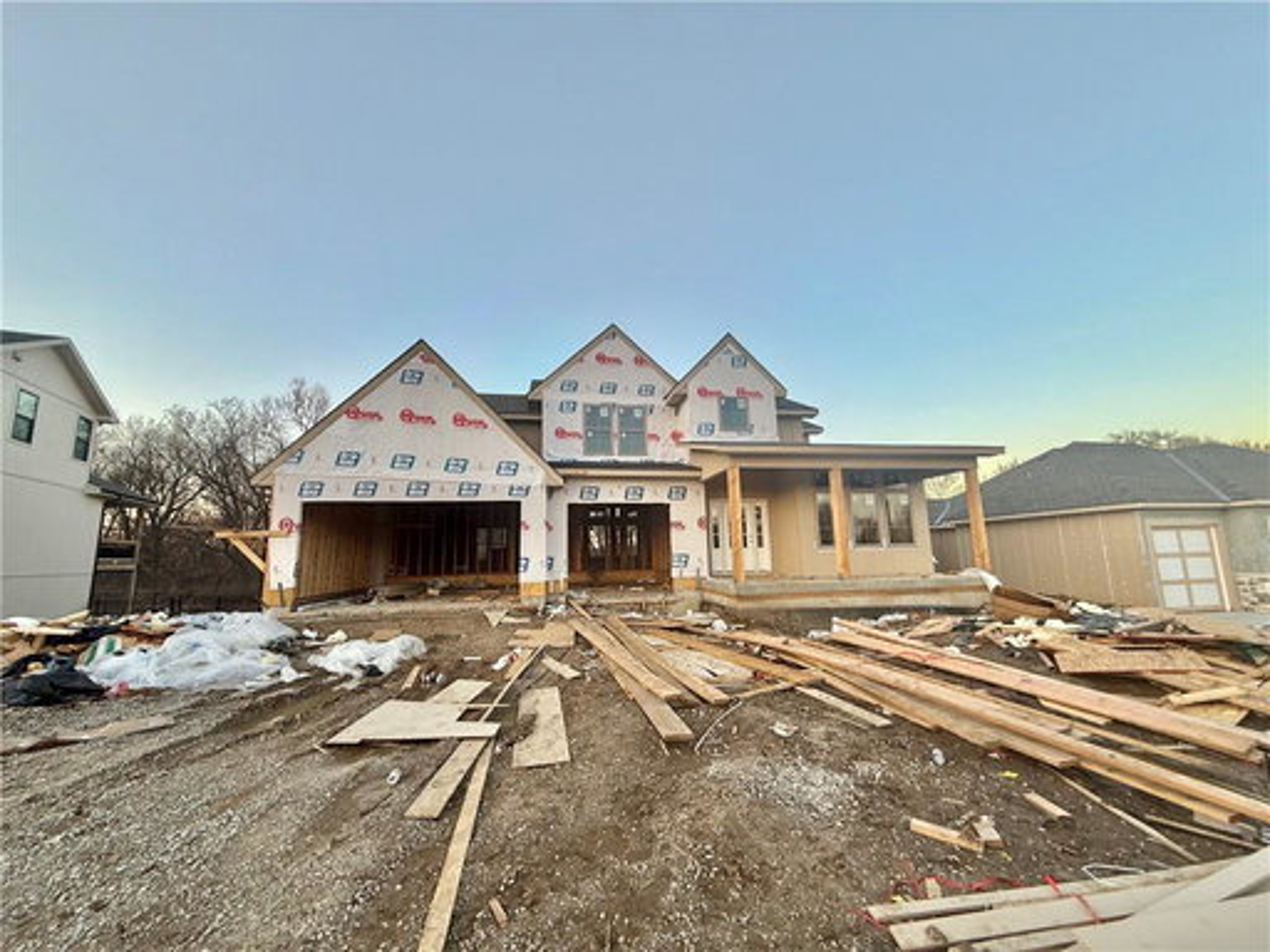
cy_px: 476
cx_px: 635
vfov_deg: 85.7
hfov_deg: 102.1
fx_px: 514
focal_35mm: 14
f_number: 2.2
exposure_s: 1/129
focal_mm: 2.22
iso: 50
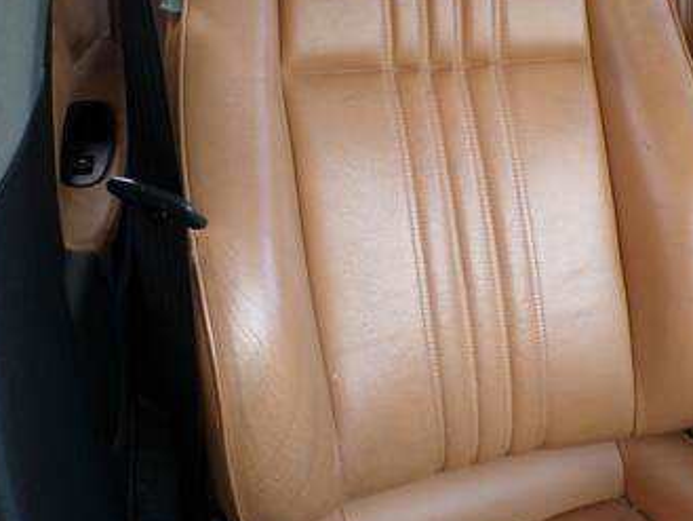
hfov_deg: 52.3
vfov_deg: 40.6
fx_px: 701
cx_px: 411
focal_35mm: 35
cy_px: 217
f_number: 3
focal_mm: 4.3
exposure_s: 1/45
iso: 100
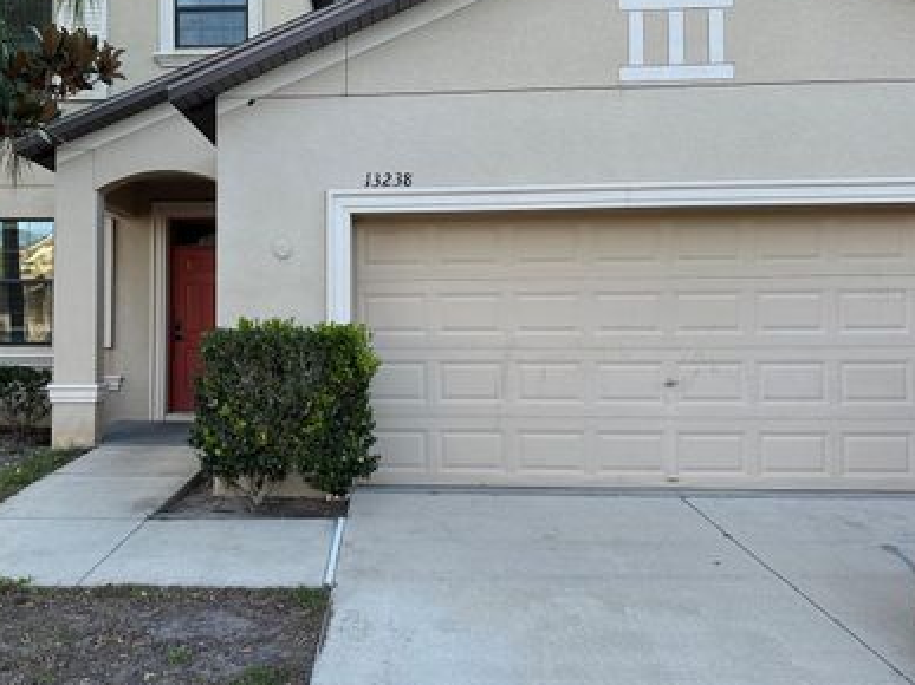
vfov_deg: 45.3
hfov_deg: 57.6
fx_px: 819
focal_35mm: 31
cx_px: 343
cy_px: 294
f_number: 1.78
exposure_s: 1/767
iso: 80
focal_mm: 6.86
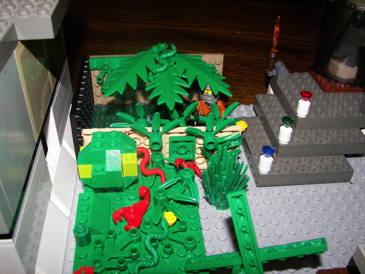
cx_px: 182
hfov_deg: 51.4
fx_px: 380
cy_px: 137
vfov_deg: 39.7
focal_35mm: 36
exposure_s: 1/30
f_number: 2.8
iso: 100
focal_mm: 6
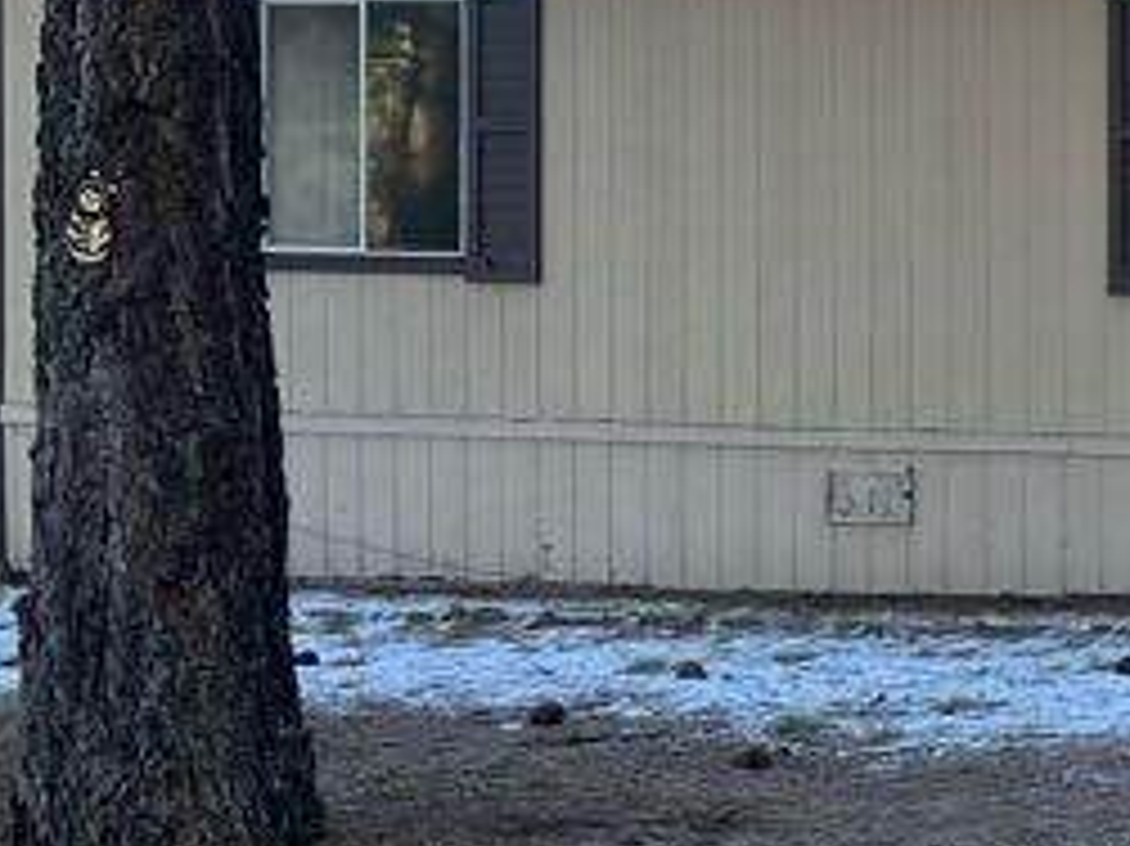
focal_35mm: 80
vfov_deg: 18.4
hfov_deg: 19.8
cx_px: 1868
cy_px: 340
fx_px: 2610
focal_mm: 6.86
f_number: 1.78
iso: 80
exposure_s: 1/337
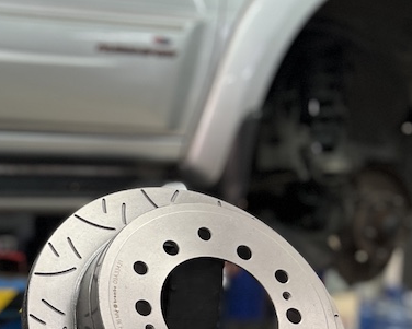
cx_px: -122
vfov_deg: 18.7
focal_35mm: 81
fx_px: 988
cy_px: 281
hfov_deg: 21.4
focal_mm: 5.7
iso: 80
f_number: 1.5
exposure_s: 1/50
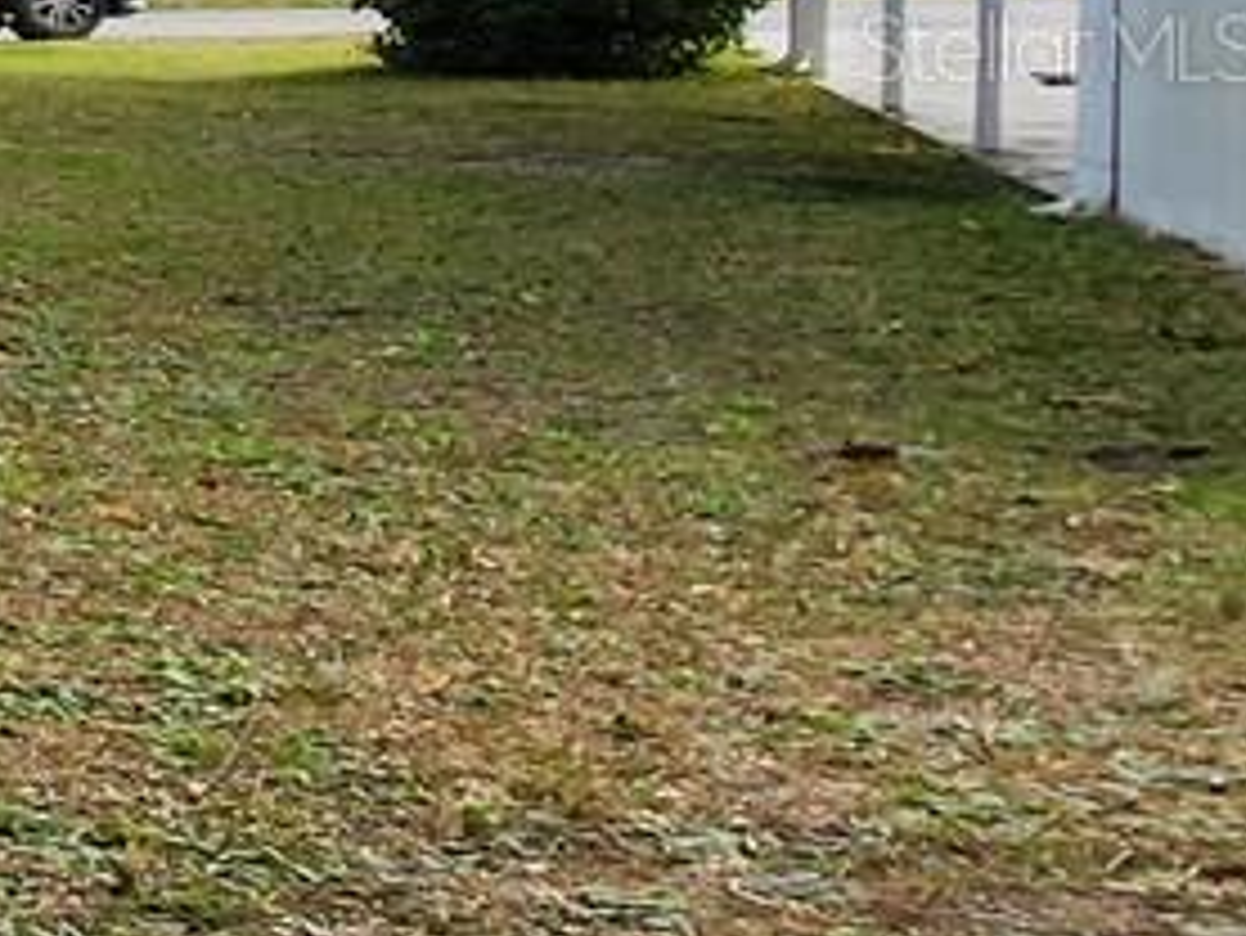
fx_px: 2701
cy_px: 45
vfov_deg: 19.2
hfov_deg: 12.2
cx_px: -2317
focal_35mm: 75
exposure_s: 1/421
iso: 50
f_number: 2.2
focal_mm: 2.2
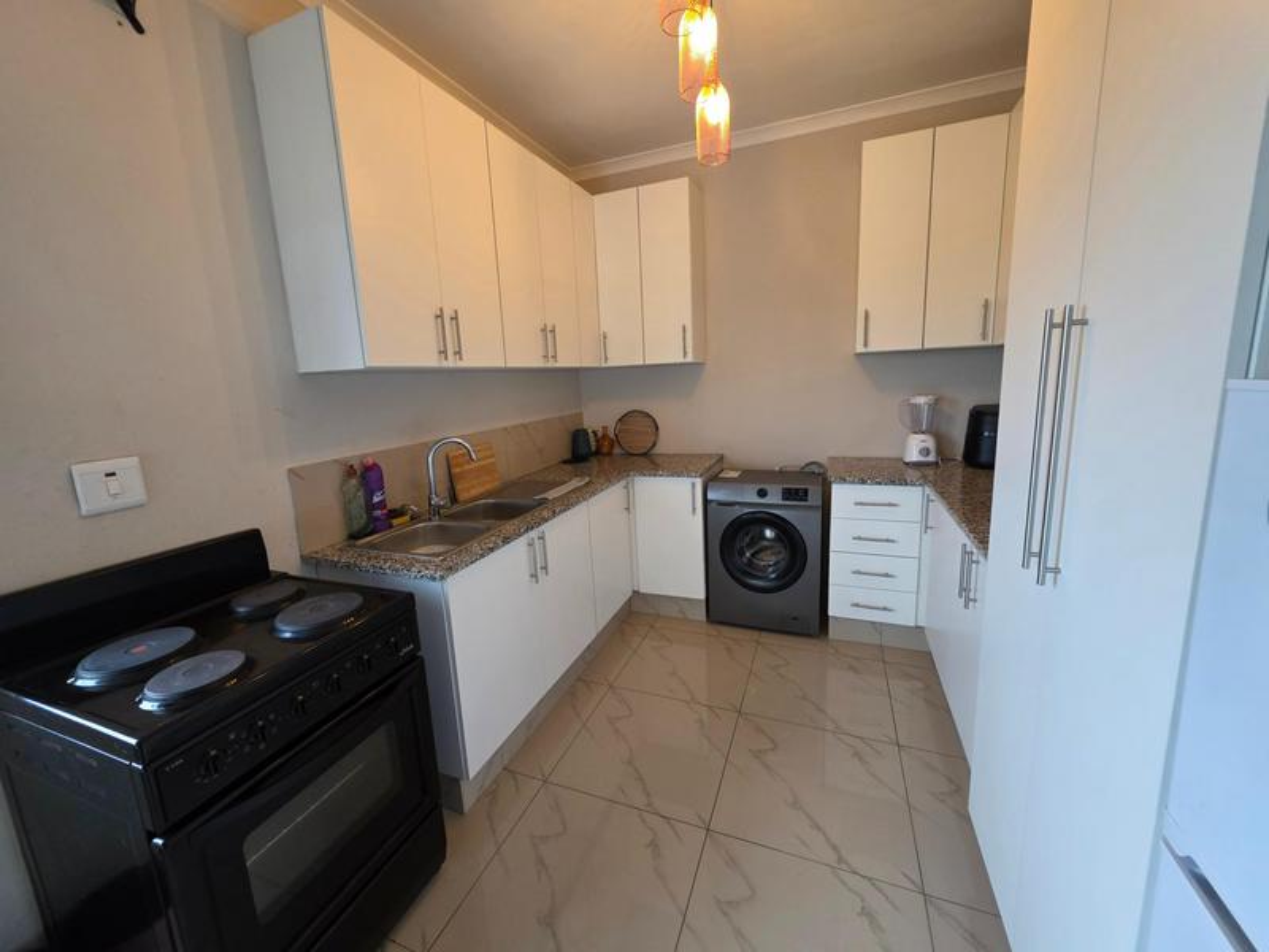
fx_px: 477
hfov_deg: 106.2
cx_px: 634
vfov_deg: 89.9
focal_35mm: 13
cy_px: 476
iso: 250
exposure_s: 1/100
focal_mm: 2.2
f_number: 1.9
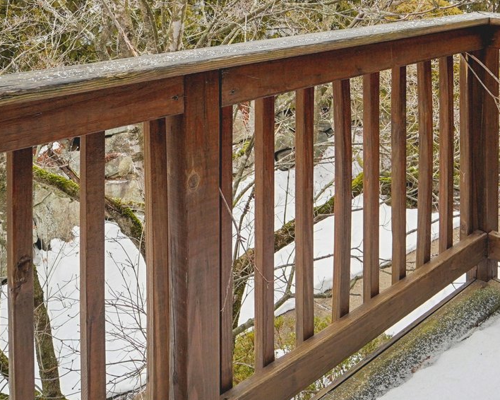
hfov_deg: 46.9
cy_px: -27
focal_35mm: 38
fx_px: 562
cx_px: 347
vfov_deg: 34.4
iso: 400
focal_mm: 14
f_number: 8
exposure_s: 1/125
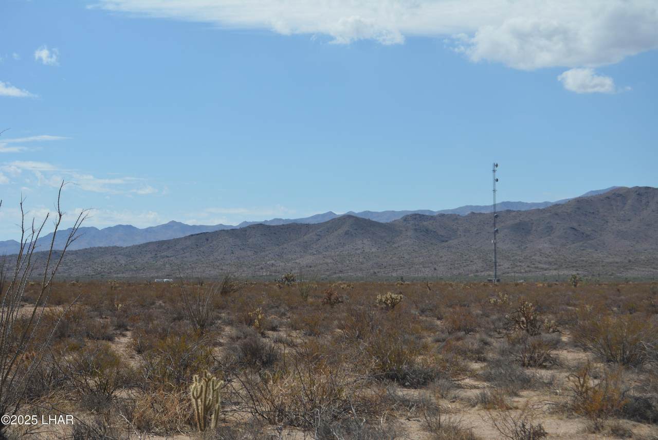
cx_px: 329
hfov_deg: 24.6
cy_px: 220
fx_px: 1509
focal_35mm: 82
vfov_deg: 16.6
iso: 100
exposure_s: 1/400
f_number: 8
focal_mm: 55
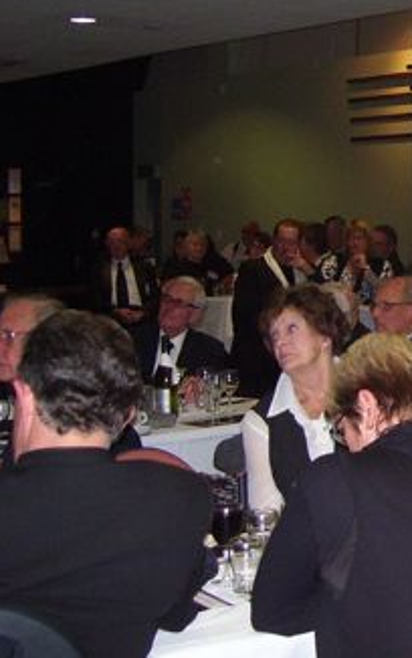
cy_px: 212
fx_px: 1346
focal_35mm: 75
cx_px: 644
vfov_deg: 27.3
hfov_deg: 15.8
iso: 200
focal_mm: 6
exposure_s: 1/60
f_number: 2.7
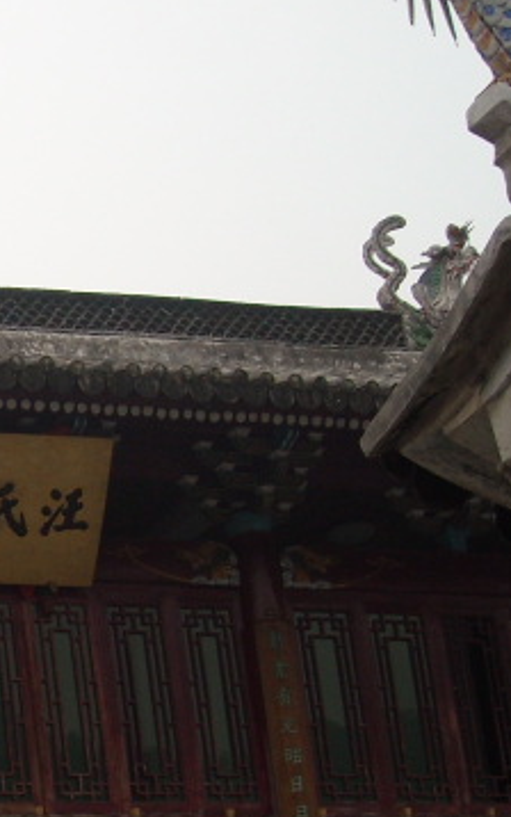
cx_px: -331
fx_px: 2360
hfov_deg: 11.7
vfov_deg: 19.3
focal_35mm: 106
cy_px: 705
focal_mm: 5.7
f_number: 2.8
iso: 64
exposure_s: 1/91
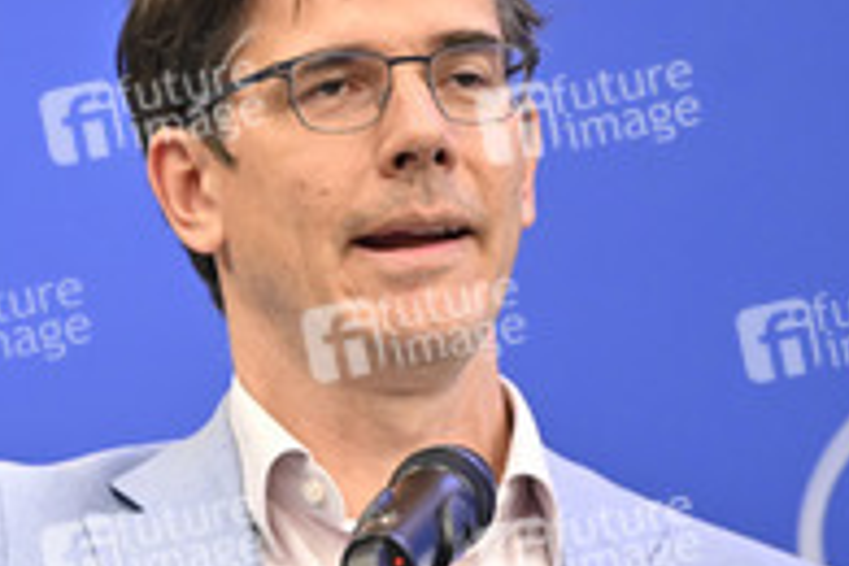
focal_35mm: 405
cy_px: 440
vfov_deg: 3.4
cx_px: 37
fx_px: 9551
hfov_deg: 5.1
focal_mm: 175
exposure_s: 1/320
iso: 2500
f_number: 2.8
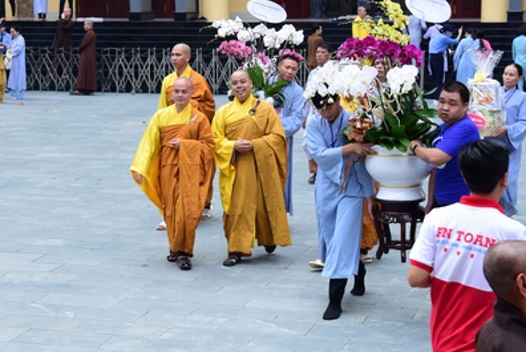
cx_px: 250
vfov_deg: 16.6
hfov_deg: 24.7
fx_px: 1199
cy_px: 104
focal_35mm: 82
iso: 320
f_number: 5.6
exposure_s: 1/125
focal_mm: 50
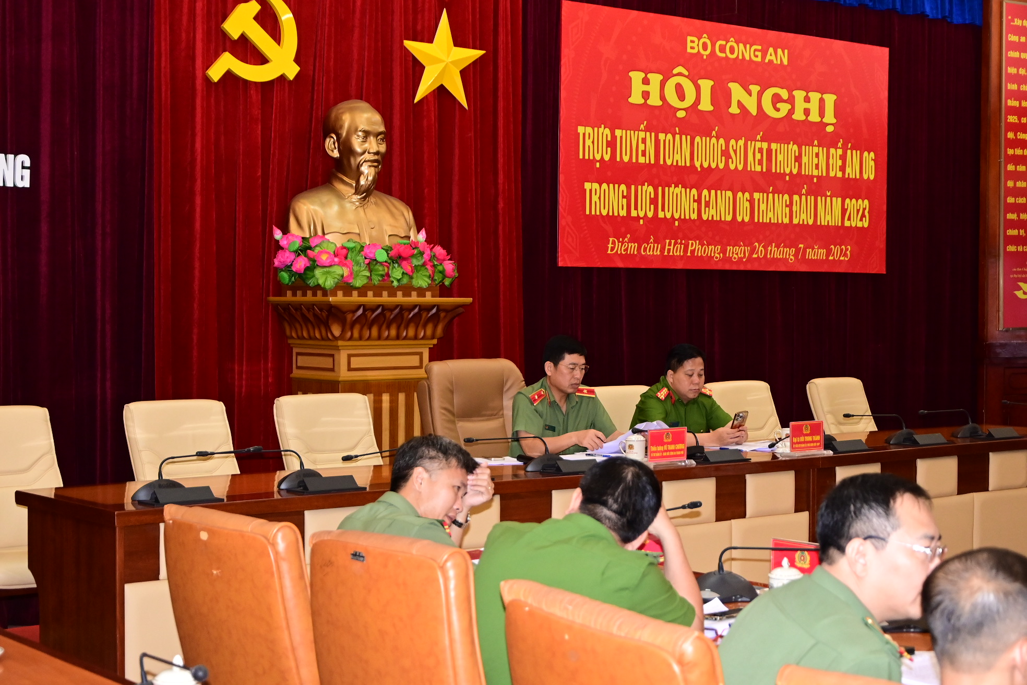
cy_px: 342
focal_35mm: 60
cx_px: 514
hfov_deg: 33.4
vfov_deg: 22.6
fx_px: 1712
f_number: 4.5
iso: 2000
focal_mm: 40
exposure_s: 1/200
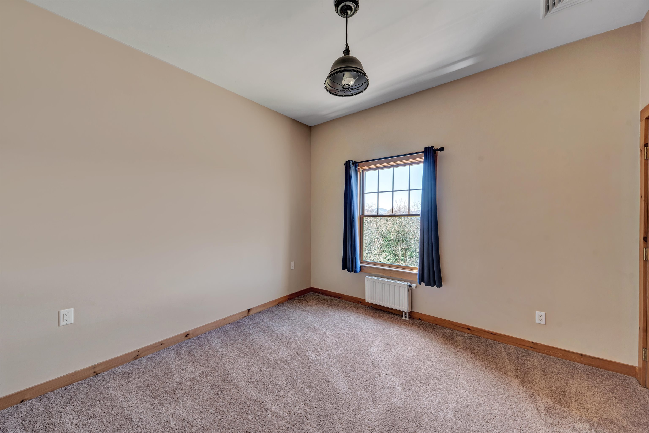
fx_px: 252
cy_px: 216
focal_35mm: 14
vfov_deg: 81.3
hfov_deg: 104.2
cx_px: 324
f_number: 8
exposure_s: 1/25
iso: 200
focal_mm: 14
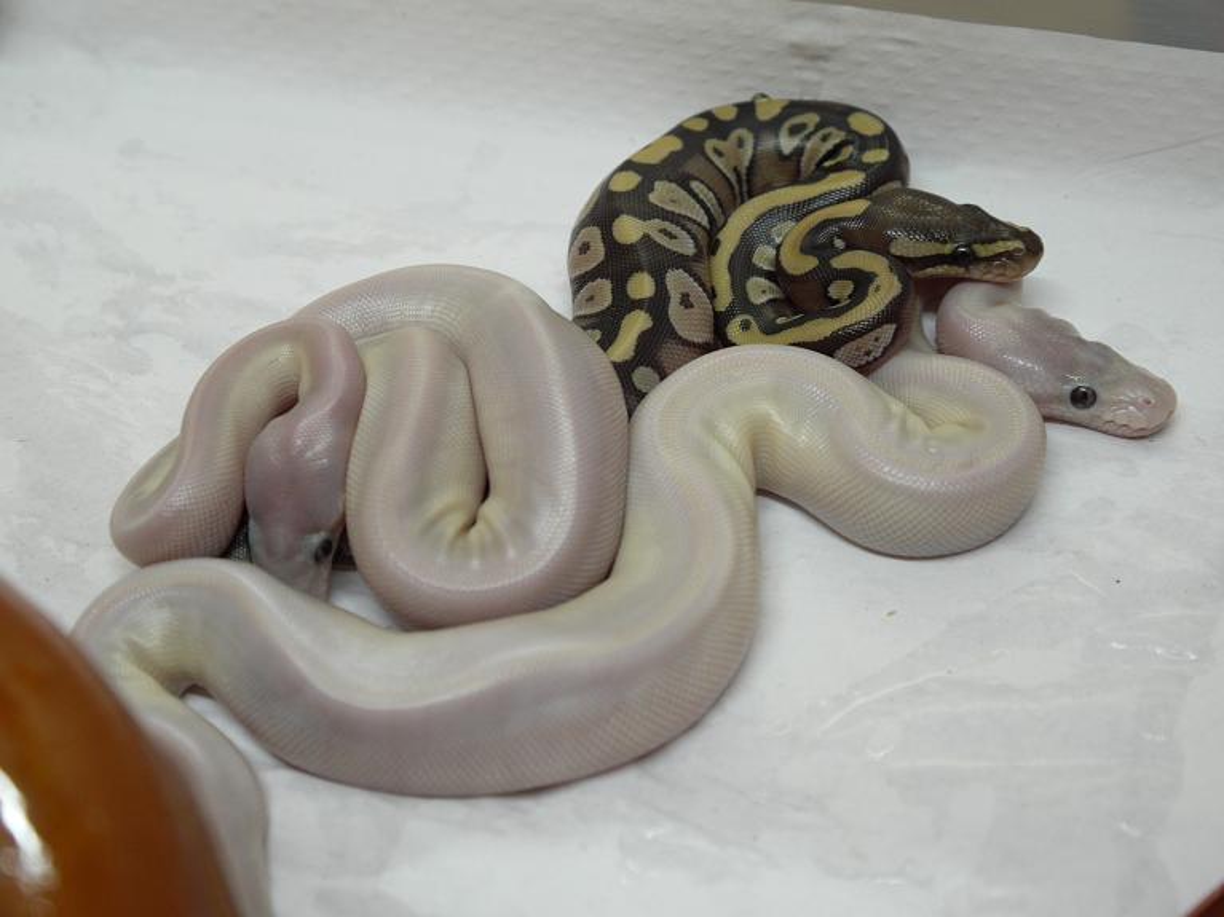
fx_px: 2333
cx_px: 612
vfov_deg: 22.2
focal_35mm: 66
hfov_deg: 29.4
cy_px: 458
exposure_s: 1/15
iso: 400
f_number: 5.1
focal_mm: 33
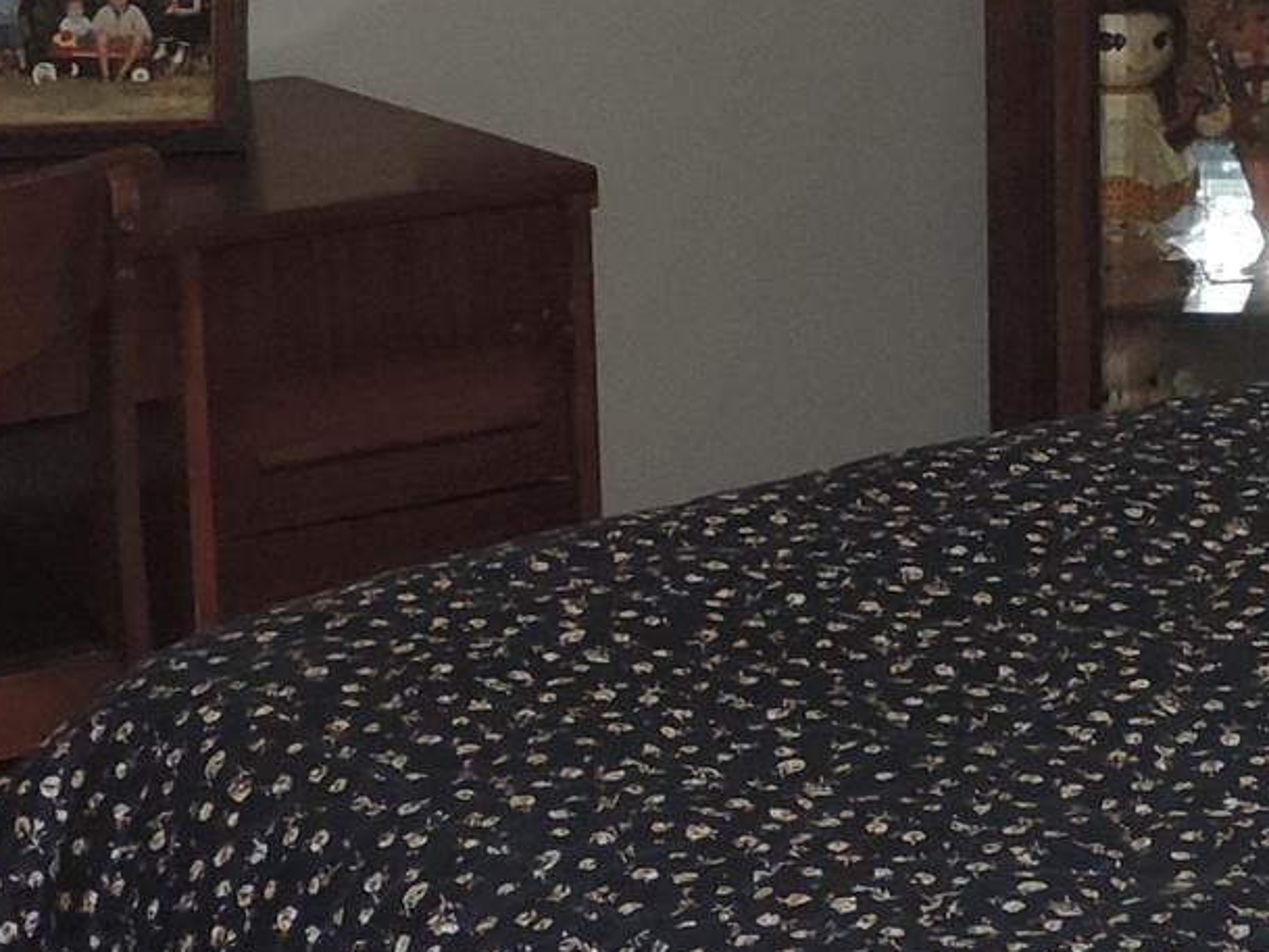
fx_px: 4437
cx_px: 840
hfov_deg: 16.2
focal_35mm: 121
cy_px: 379
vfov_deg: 12.2
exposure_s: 1/30
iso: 200
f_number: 3
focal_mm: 4.3
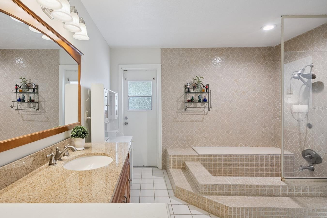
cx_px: 139
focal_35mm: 19
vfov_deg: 64.6
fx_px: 173
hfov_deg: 86.3
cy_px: 108
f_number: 8
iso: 2000
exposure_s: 1/50
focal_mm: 16
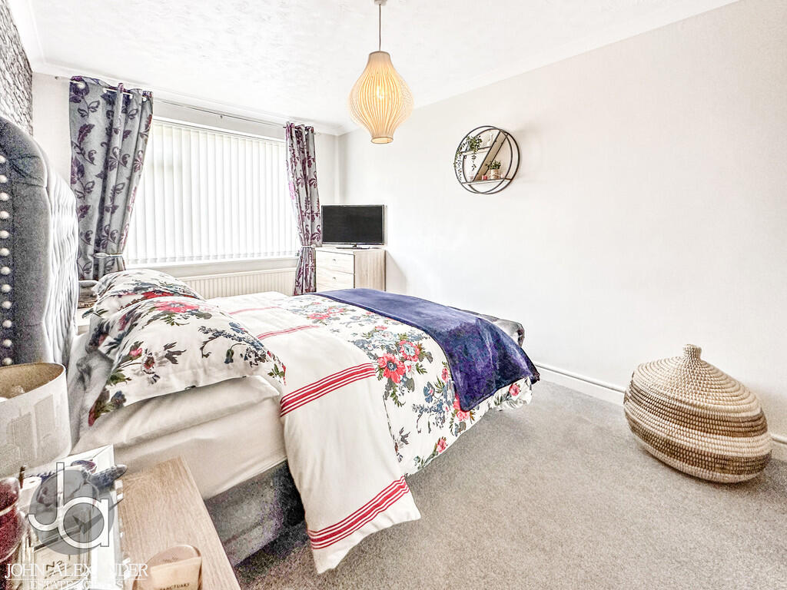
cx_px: 394
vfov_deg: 85.7
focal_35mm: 14
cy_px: 295
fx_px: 318
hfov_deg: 102.1
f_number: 2.2
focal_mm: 2.22
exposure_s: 1/100
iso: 250
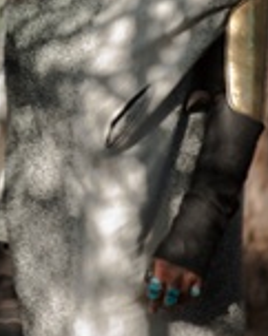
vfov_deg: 8.7
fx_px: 2198
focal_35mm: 221
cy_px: -2
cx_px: 109
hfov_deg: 7.0
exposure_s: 1/160
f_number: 4.5
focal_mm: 85
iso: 320
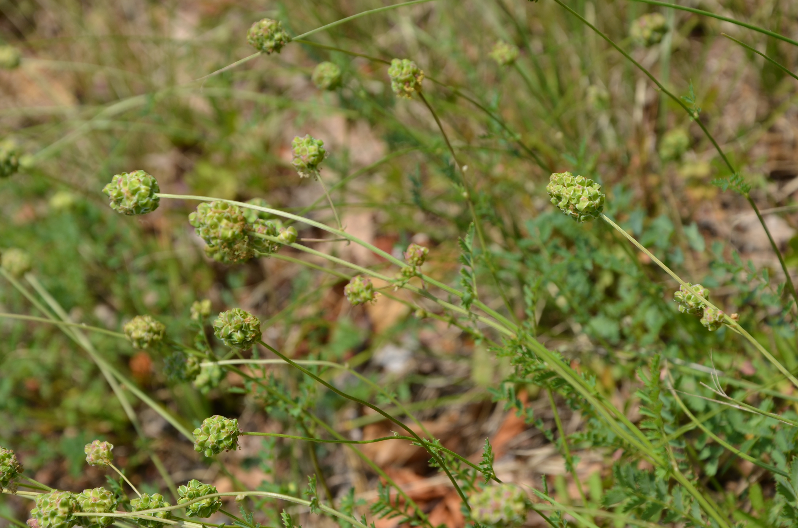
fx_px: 2820
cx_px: 399
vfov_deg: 10.7
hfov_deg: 16.1
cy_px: 264
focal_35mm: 128
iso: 100
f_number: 9
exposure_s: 1/320
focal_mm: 85
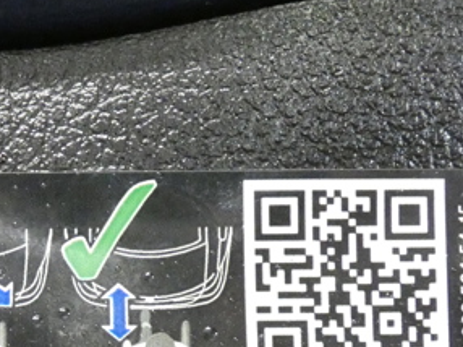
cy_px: 319
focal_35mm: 98
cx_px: 0
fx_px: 1310
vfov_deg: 14.9
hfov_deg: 19.5
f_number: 3.4
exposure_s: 1/60
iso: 1600
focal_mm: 6.2
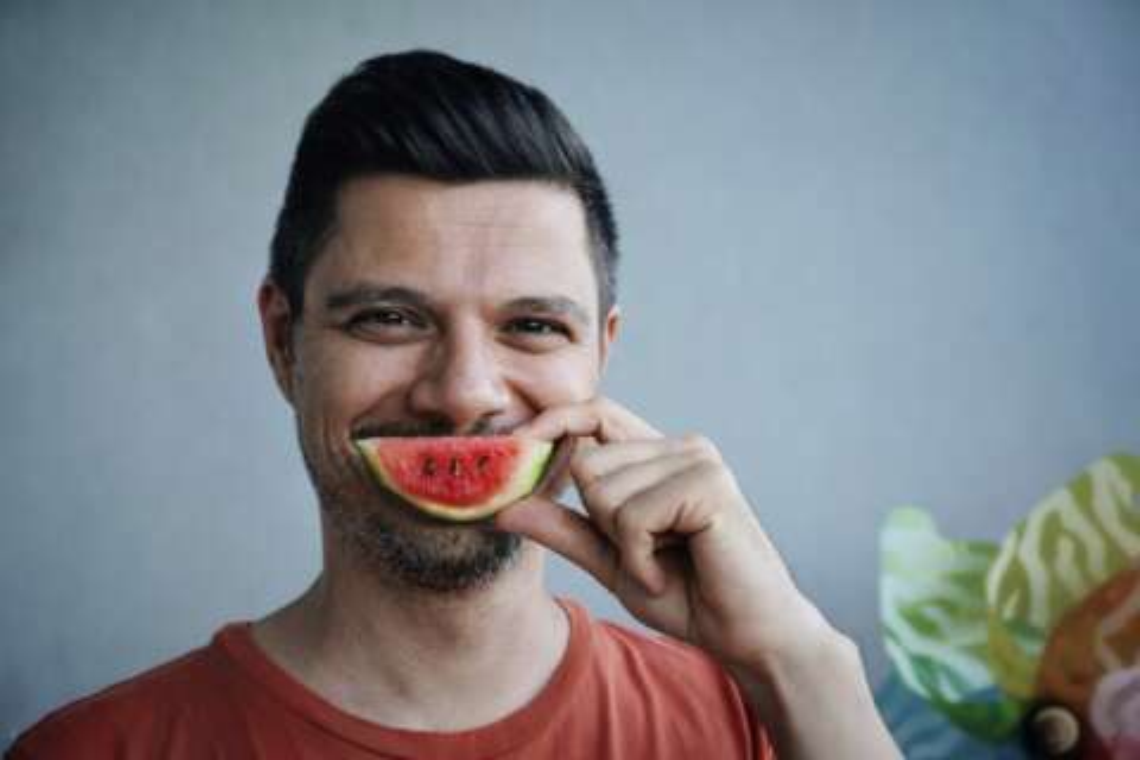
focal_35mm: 55
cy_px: 380
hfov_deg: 36.2
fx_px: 1742
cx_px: 570
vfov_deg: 24.6
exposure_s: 1/60
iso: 160
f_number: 5.6
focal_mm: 55
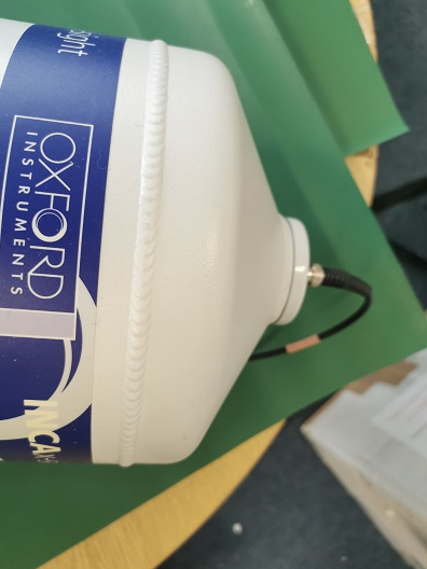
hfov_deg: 49.7
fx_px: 461
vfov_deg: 63.4
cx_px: 206
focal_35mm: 28
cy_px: 290
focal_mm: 5.58
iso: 200
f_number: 1.8
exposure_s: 1/50
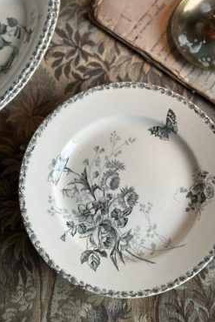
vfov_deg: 36.8
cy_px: 151
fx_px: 483
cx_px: 123
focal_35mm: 54
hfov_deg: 25.1
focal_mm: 6.86
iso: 160
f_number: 1.78
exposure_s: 1/60
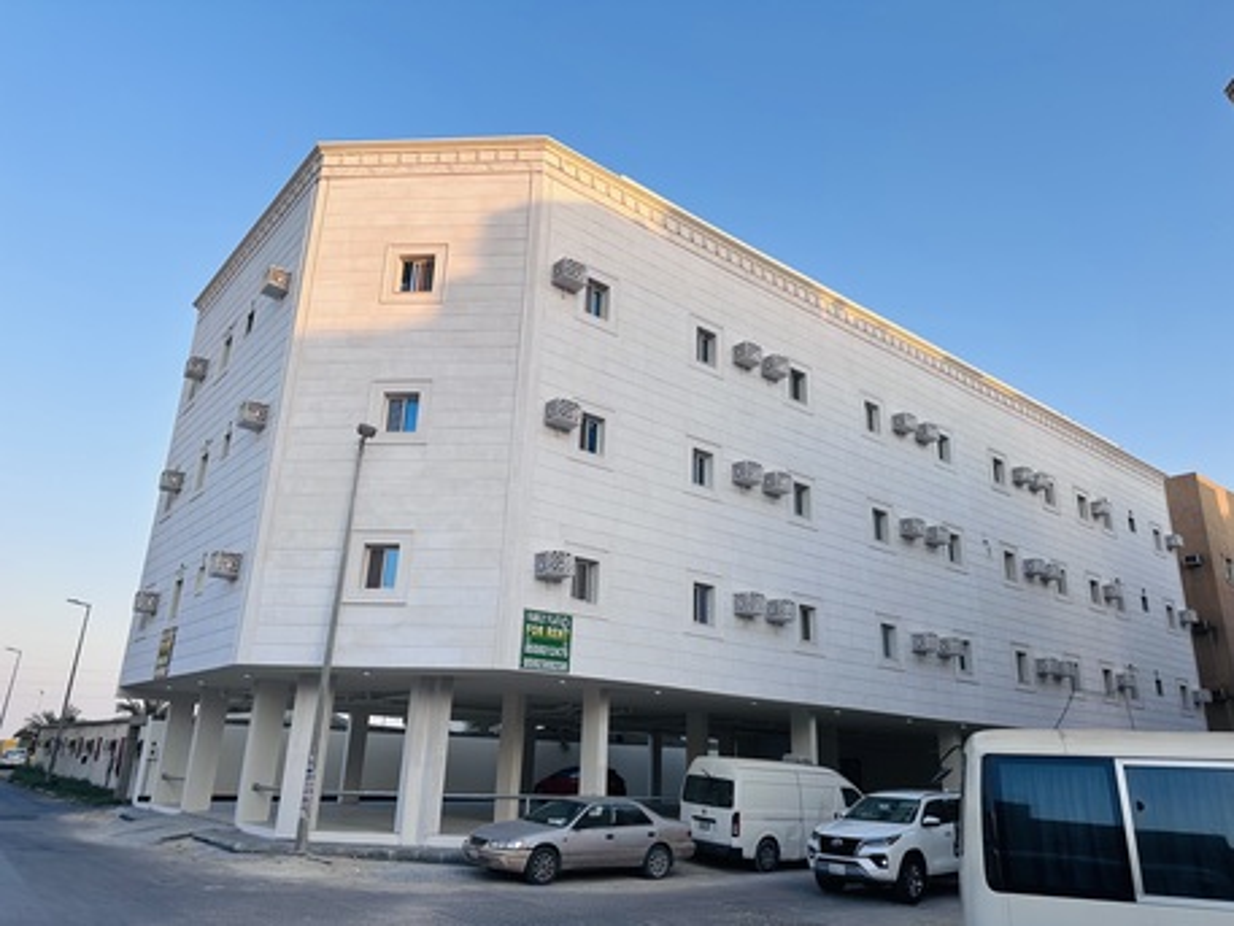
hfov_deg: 71.6
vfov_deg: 56.8
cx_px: 617
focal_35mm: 24
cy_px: 463
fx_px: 856
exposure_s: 1/910
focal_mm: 6.86
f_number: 1.78
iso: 80
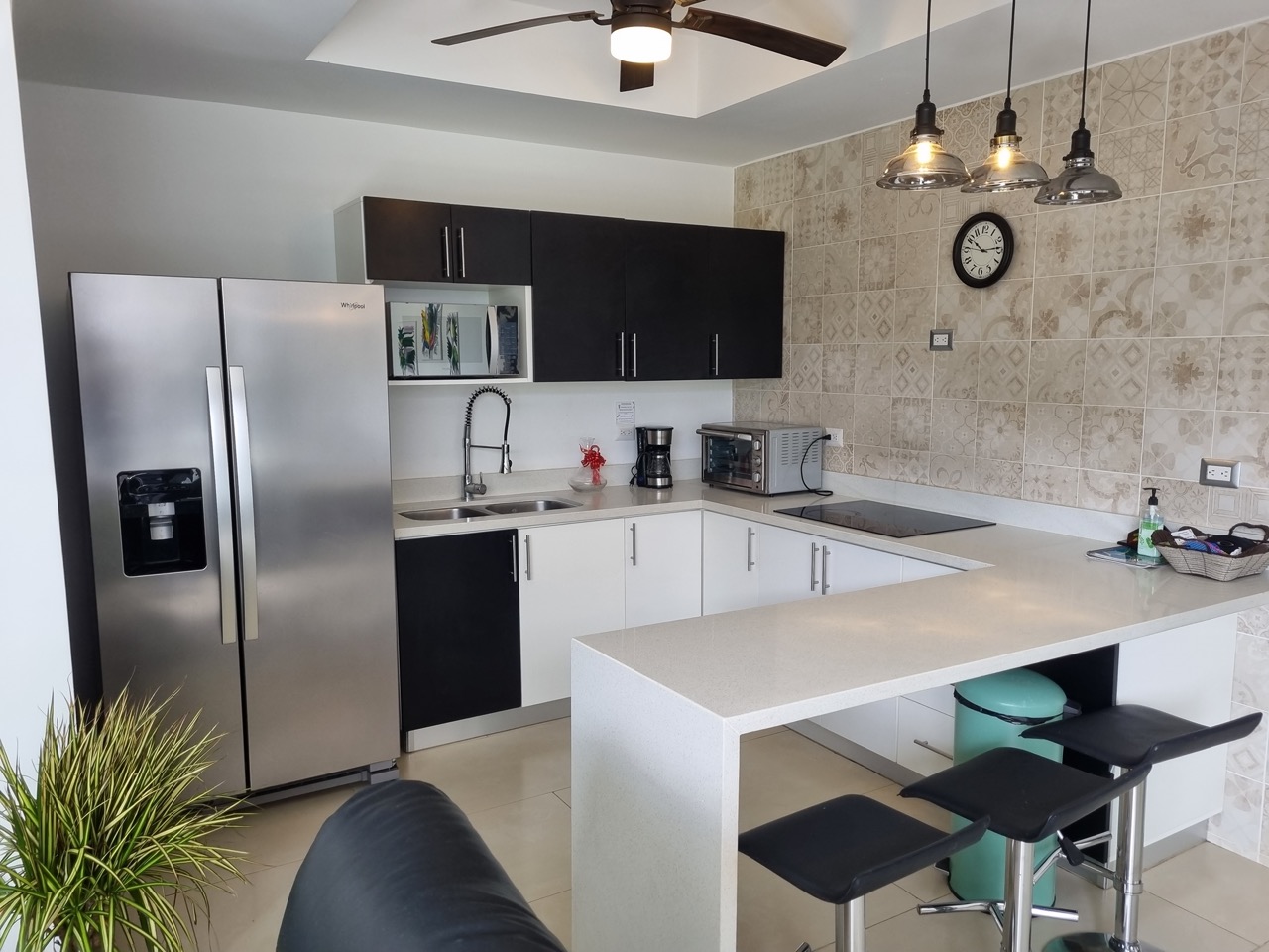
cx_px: 634
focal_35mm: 26
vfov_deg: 53.1
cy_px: 476
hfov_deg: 67.3
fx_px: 953
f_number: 1.8
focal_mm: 5.4
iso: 125
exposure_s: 1/120
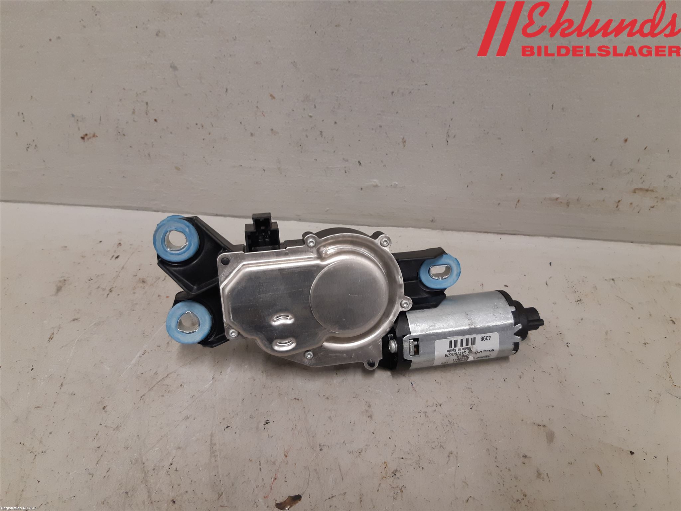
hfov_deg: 67.3
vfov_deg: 53.1
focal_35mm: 26
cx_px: 340
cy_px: 256
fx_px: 511
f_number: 1.7
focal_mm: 3.93
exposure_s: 1/50
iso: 160
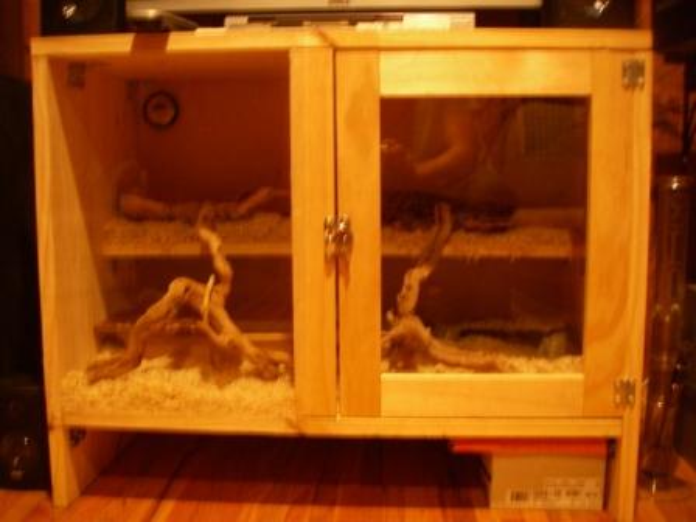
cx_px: 348
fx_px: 764
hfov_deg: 49.0
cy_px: 261
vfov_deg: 37.7
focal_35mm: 38
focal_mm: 6.3
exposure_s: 1/4
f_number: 3.3
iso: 320
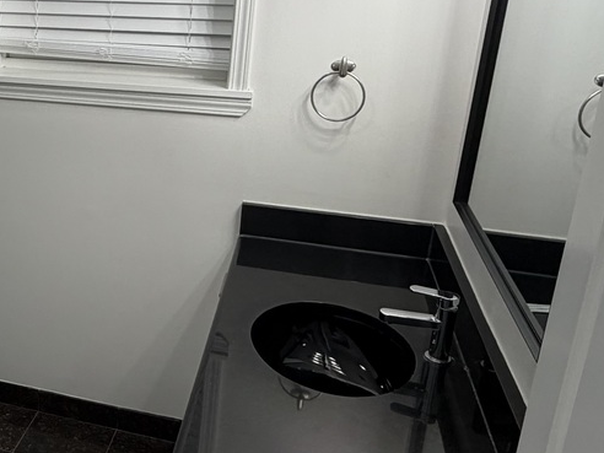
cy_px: 176
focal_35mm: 41
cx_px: 37
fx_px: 715
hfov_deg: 41.4
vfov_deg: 35.0
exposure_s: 1/120
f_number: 2.2
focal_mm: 2.22
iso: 160
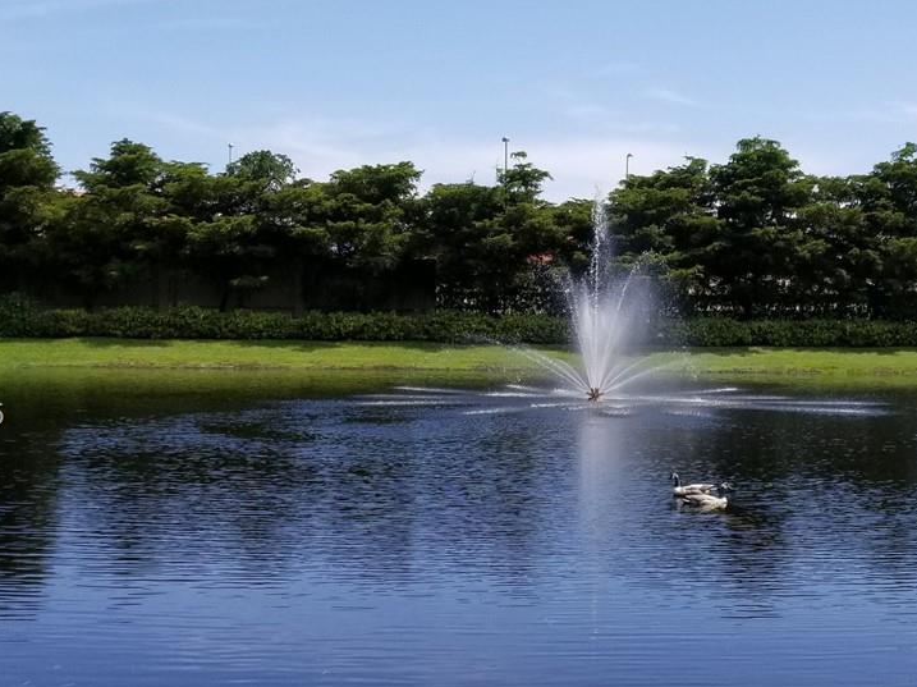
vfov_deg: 25.2
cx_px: 629
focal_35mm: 58
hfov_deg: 32.9
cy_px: 418
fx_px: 1536
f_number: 1.7
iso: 50
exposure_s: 1/2120
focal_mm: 4.25
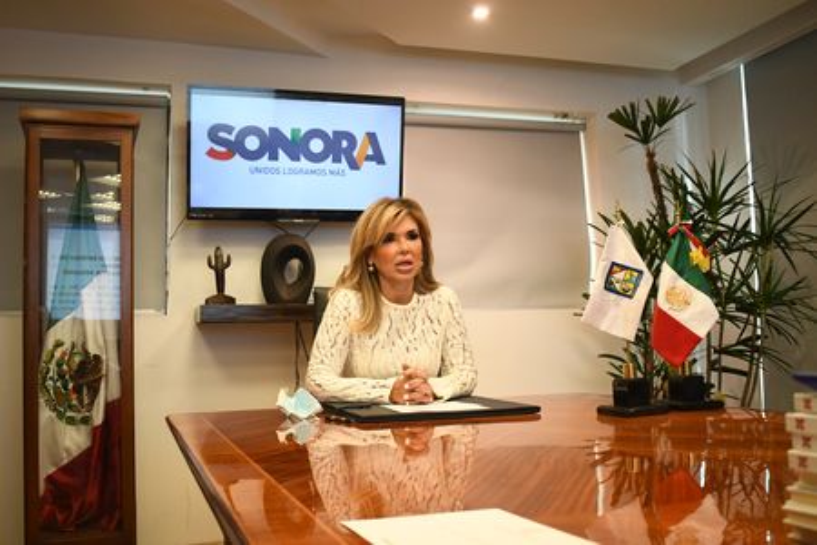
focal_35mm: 36
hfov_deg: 53.1
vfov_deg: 36.9
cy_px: 272
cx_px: 408
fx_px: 817
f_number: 3.8
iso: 3200
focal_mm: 24
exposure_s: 1/125
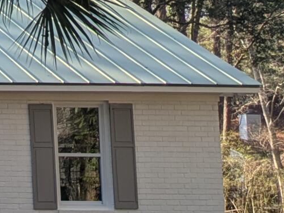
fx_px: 1239
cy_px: 35
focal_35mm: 151
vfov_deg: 9.8
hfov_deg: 10.6
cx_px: -470
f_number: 1.89
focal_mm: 5.43
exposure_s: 1/1449
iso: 48
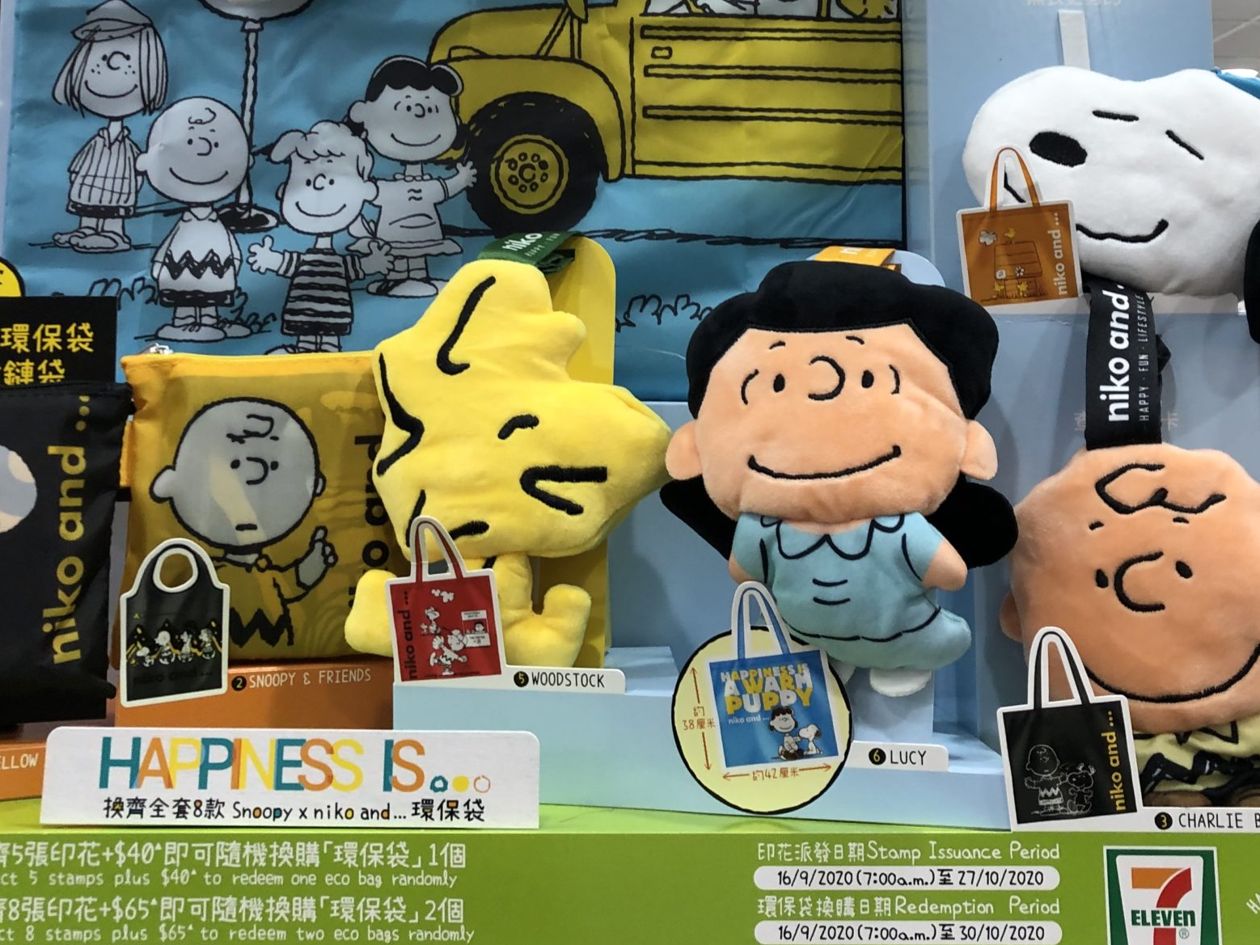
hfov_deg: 41.2
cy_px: 204
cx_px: 594
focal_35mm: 46
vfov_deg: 30.8
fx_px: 1675
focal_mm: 4
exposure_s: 1/33
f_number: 1.8
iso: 25
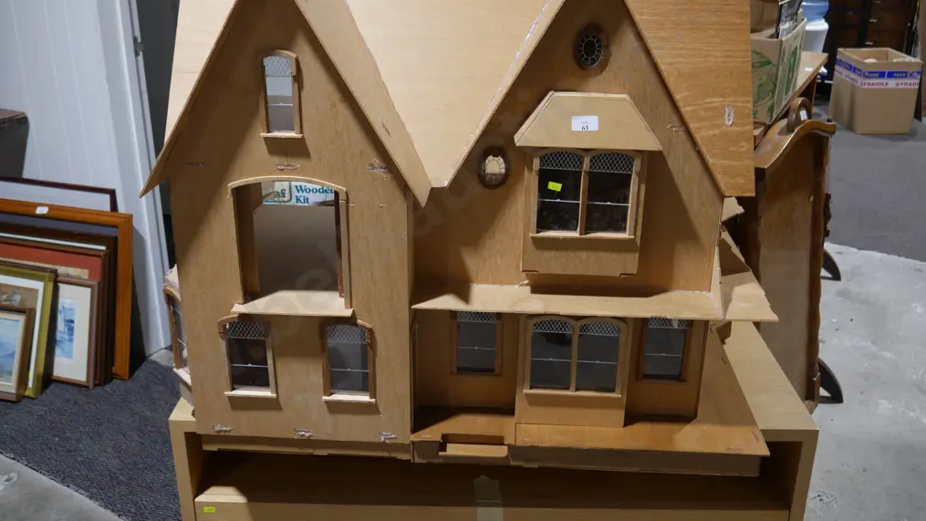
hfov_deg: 59.5
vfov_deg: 35.3
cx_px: 462
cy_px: 180
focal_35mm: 33
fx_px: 810
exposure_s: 1/60
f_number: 3.6
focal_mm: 15
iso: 250
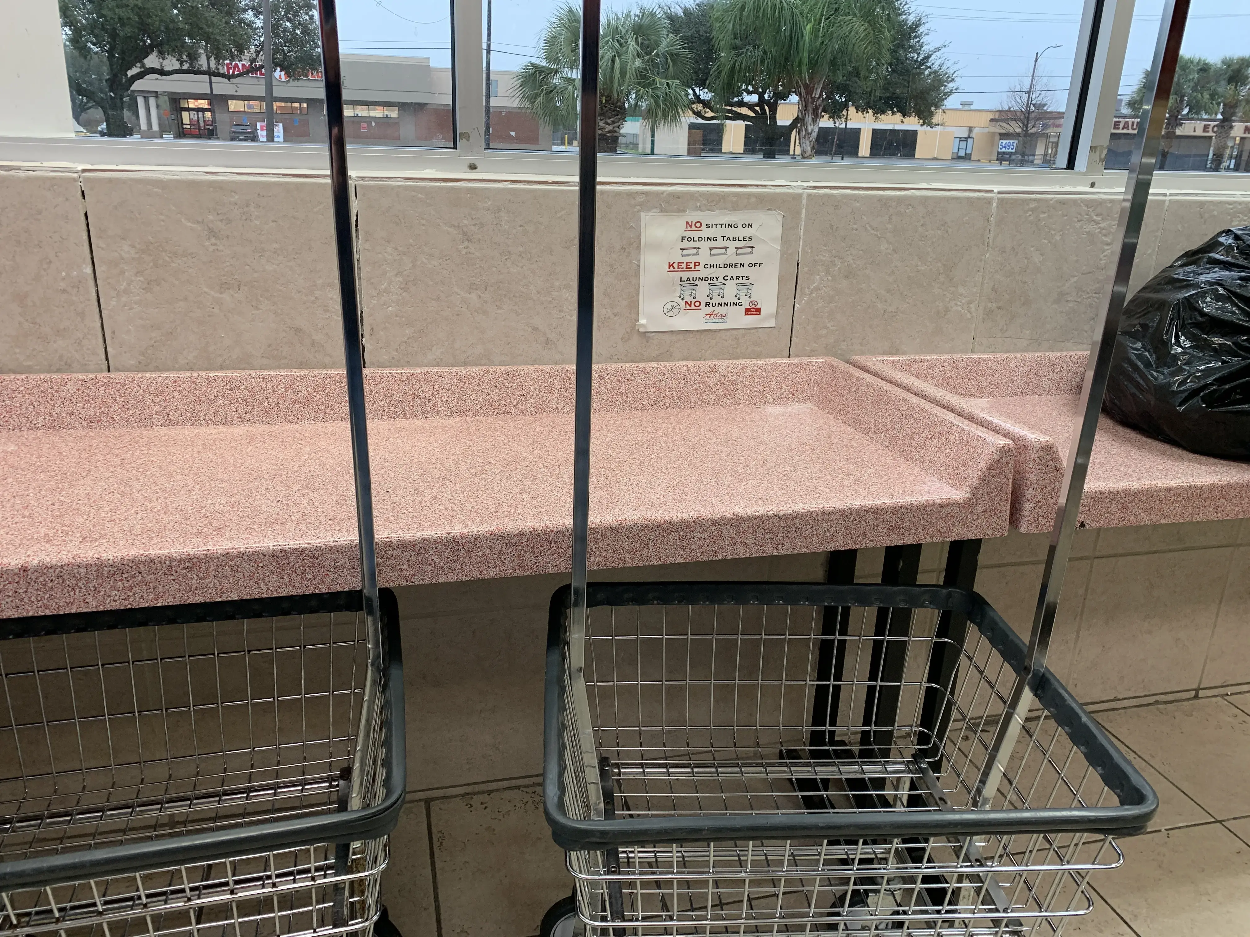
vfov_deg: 53.1
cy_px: 468
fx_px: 939
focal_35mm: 26
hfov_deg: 67.3
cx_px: 625
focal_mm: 4.25
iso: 64
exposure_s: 1/60
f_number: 1.8
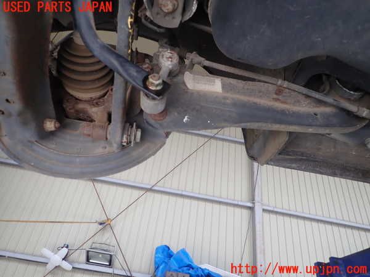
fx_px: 267
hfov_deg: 69.4
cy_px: 138
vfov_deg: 54.9
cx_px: 185
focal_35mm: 25
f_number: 2
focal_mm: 4.5
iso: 100
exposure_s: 1/125
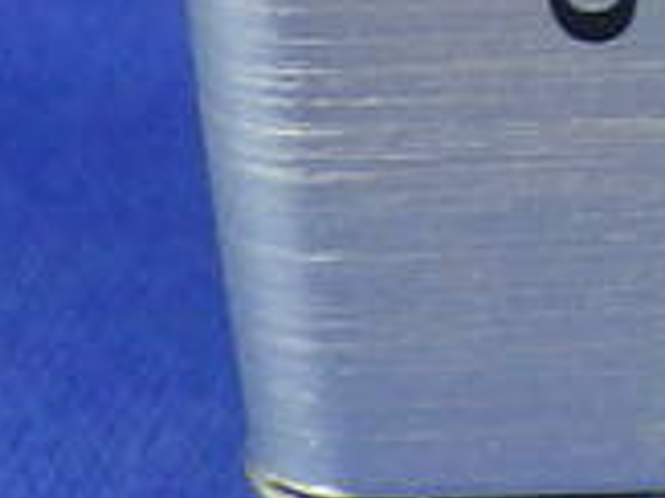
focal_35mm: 251
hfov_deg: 7.1
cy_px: -531
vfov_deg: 5.8
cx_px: 1975
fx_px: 4818
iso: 500
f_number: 3.8
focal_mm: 6.1
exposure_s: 1/50
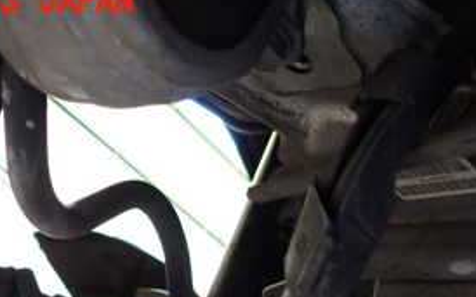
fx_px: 752
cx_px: 339
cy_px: 370
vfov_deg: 20.7
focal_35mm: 58
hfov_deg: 34.6
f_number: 2
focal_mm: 4.5
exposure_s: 1/30
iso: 640
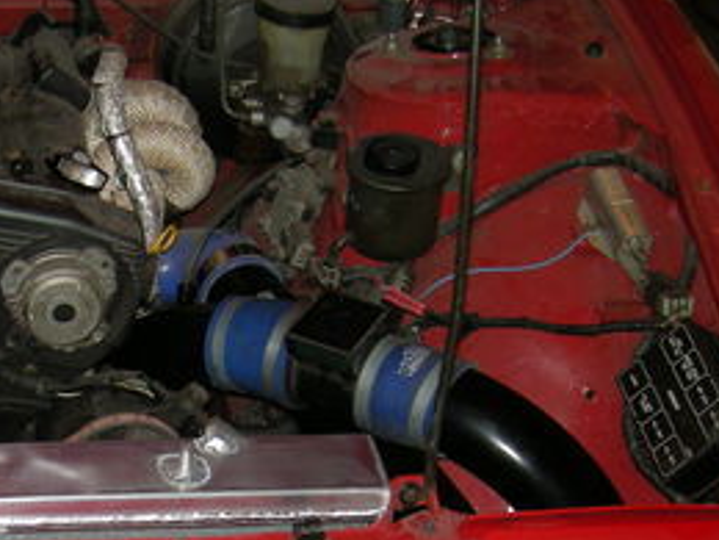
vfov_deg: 16.8
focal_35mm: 86
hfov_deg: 21.2
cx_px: -141
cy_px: 523
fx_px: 1786
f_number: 2.8
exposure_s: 1/60
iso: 99
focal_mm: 5.7
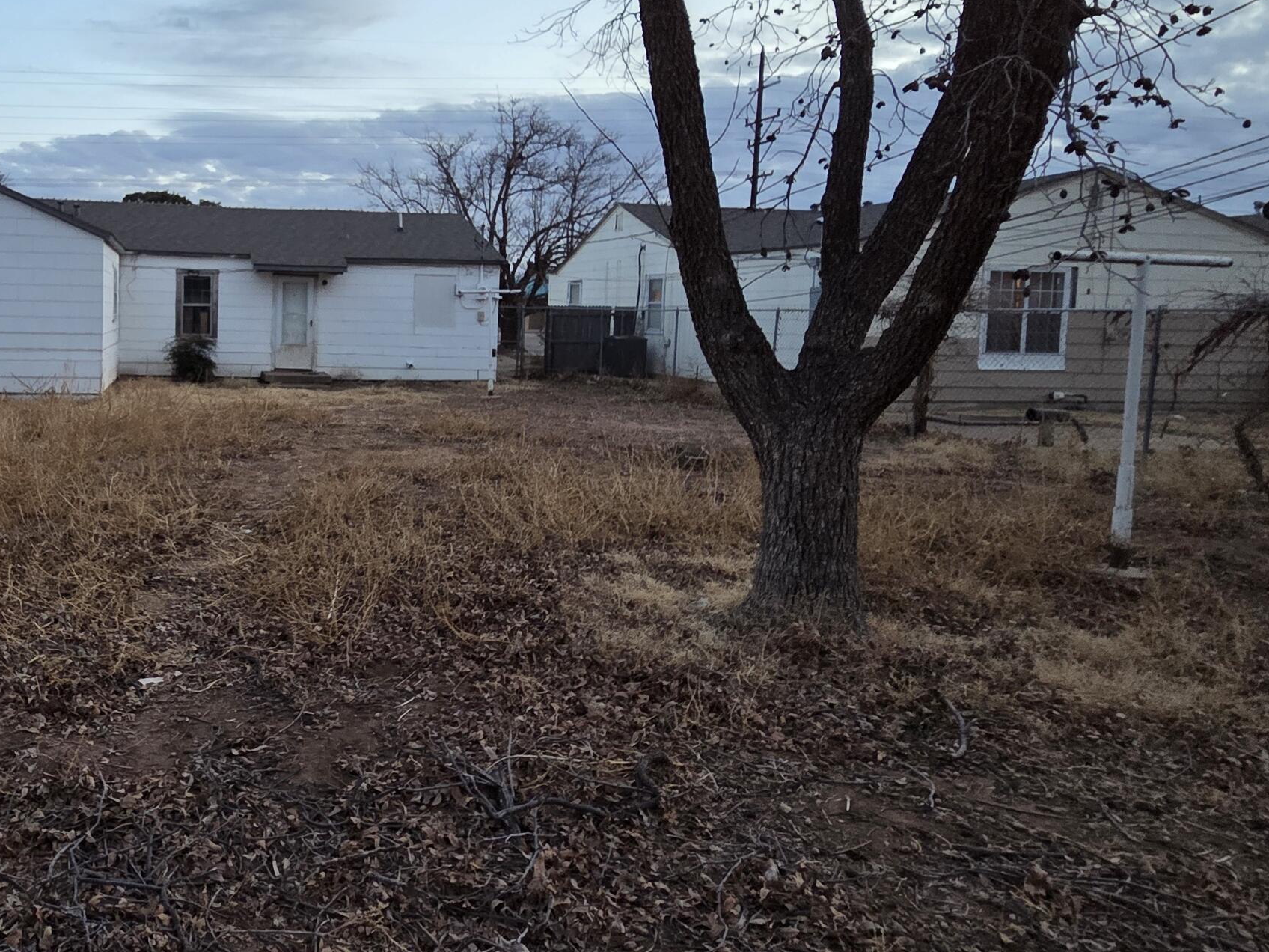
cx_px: 303
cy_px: 370
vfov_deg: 58.3
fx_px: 843
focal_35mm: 23
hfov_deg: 68.7
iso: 320
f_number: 2.2
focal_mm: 2.2
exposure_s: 1/60
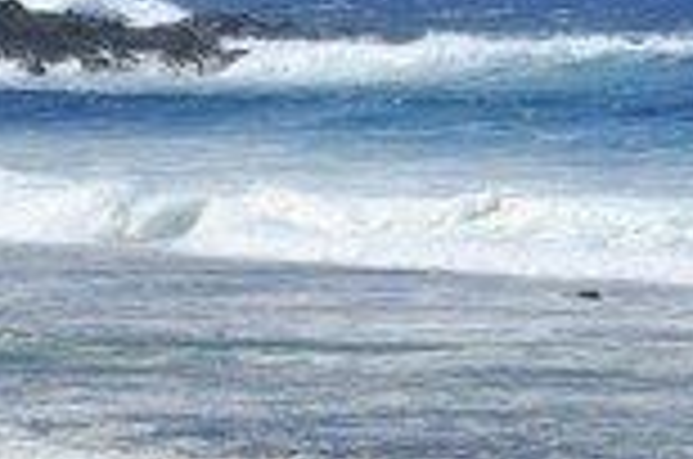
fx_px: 10527
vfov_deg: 2.5
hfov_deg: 3.8
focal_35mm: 548
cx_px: 398
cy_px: 234
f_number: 16
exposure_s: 1/250
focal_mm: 200
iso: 200
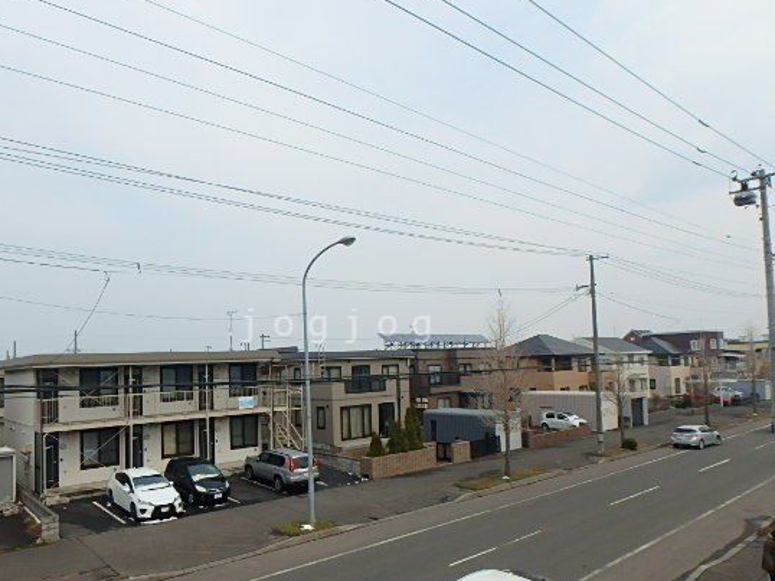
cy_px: 326
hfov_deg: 69.2
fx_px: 559
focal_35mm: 25
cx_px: 340
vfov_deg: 54.7
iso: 125
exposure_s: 1/500
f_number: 6
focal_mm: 3.7
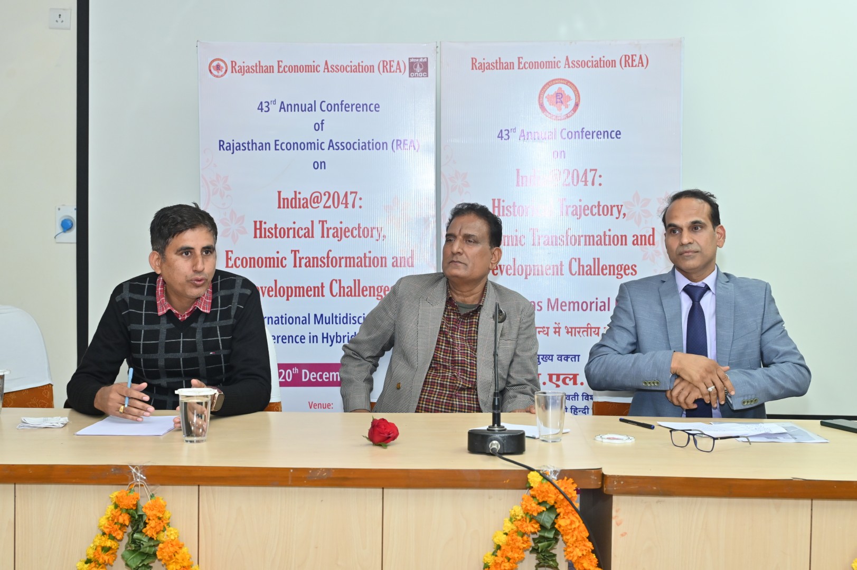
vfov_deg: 29.8
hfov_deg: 43.6
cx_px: 428
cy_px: 285
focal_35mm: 45
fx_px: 1071
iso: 1600
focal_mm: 45
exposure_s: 1/125
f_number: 5.6
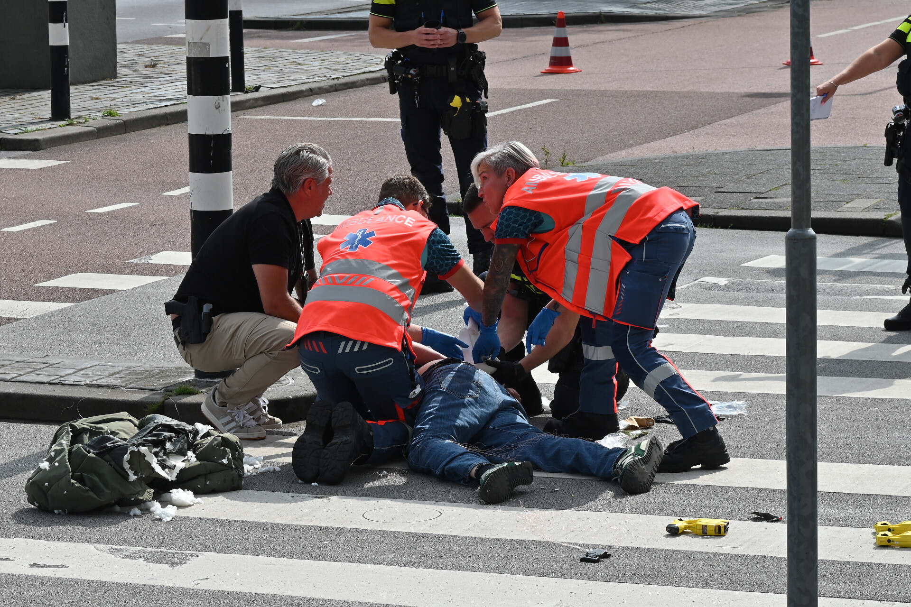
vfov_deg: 9.3
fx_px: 3720
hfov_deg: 14.0
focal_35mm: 147
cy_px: 304
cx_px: 456
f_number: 11
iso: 200
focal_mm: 98
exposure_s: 1/400
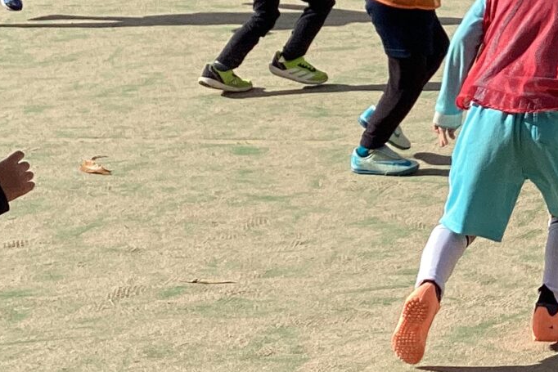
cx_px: 619
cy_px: 39
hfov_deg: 16.4
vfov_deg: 11.3
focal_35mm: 121
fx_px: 1876
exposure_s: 1/1508
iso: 25
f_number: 2.4
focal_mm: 3.3
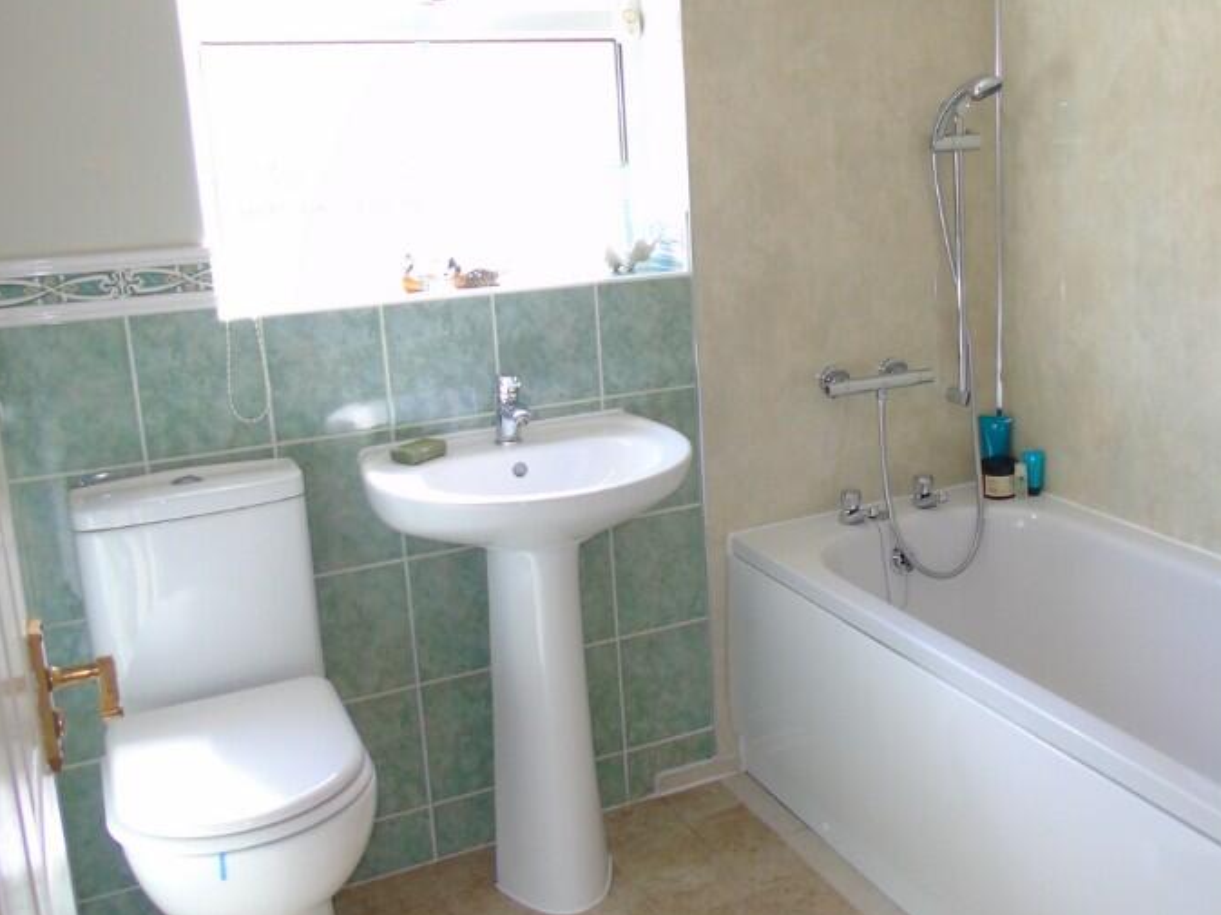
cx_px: 893
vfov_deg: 37.6
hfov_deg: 47.4
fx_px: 1340
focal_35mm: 38
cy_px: 388
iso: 100
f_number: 3.4
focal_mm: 4.4
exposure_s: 1/30
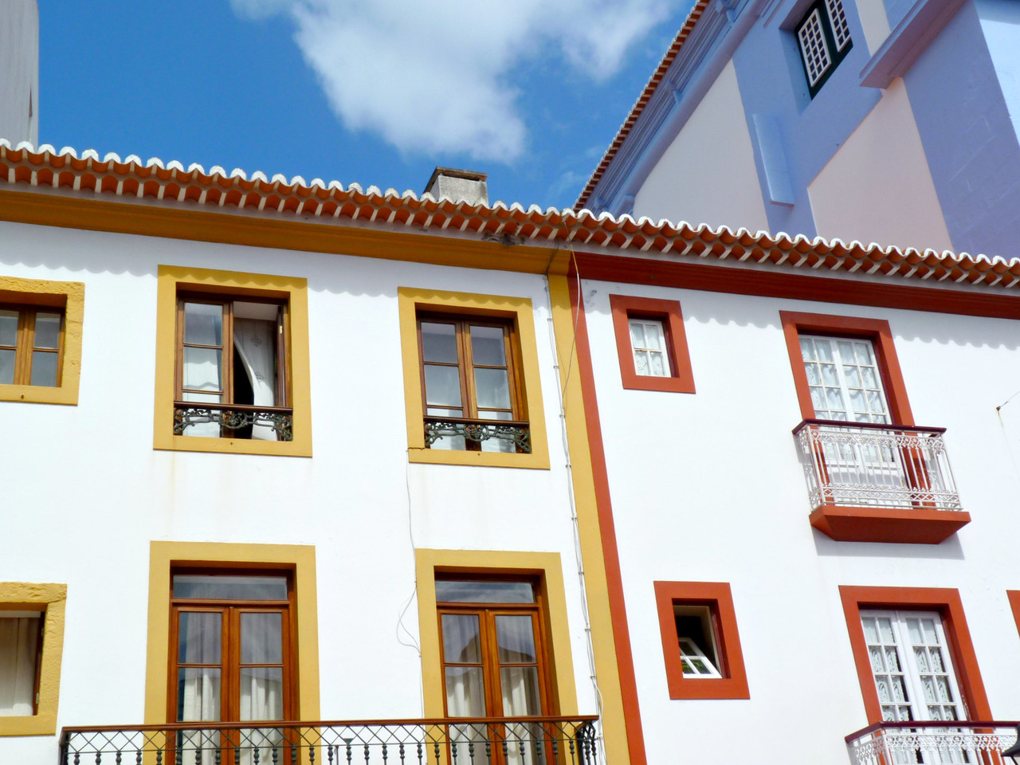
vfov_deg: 32.9
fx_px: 1297
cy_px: 382
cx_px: 510
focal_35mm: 44
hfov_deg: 42.9
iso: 80
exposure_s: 1/500
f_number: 5.6
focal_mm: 7.8
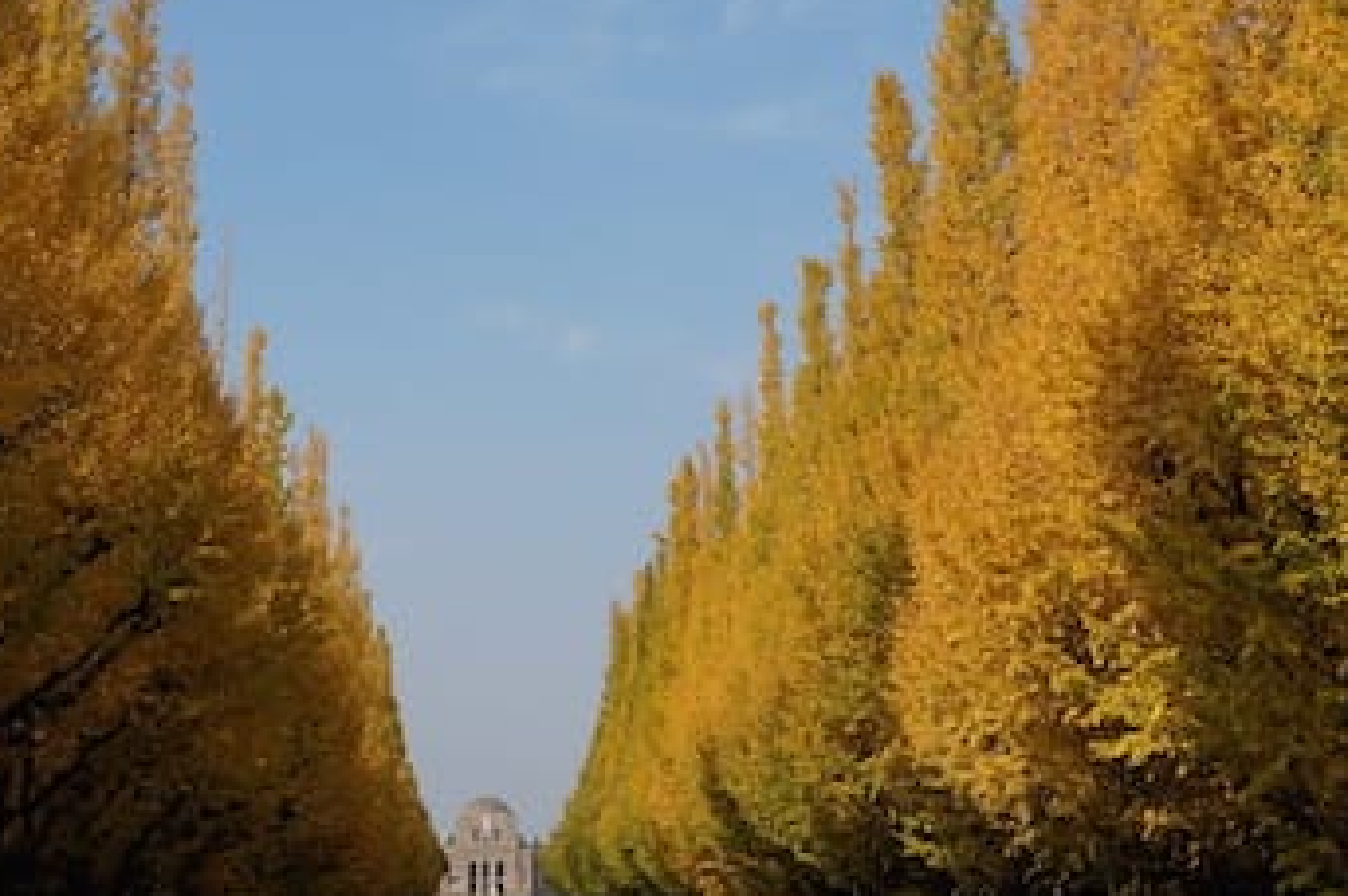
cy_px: 138
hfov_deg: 35.5
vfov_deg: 23.7
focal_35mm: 56
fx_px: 2095
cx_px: 507
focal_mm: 16
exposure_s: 1/320
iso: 100
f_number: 9
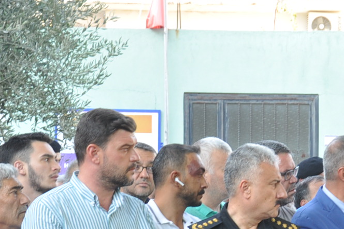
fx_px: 1479
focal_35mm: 155
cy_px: 266
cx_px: 339
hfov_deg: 13.1
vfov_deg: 8.7
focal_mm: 32
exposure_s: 1/40
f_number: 5.6
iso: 200
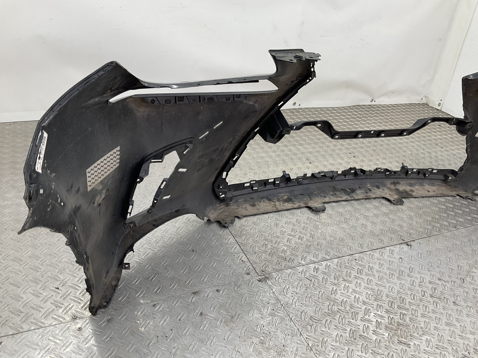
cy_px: 179
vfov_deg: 48.2
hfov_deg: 61.7
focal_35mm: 29
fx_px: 400
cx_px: 239
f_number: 1.8
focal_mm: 3
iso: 32
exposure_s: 1/120
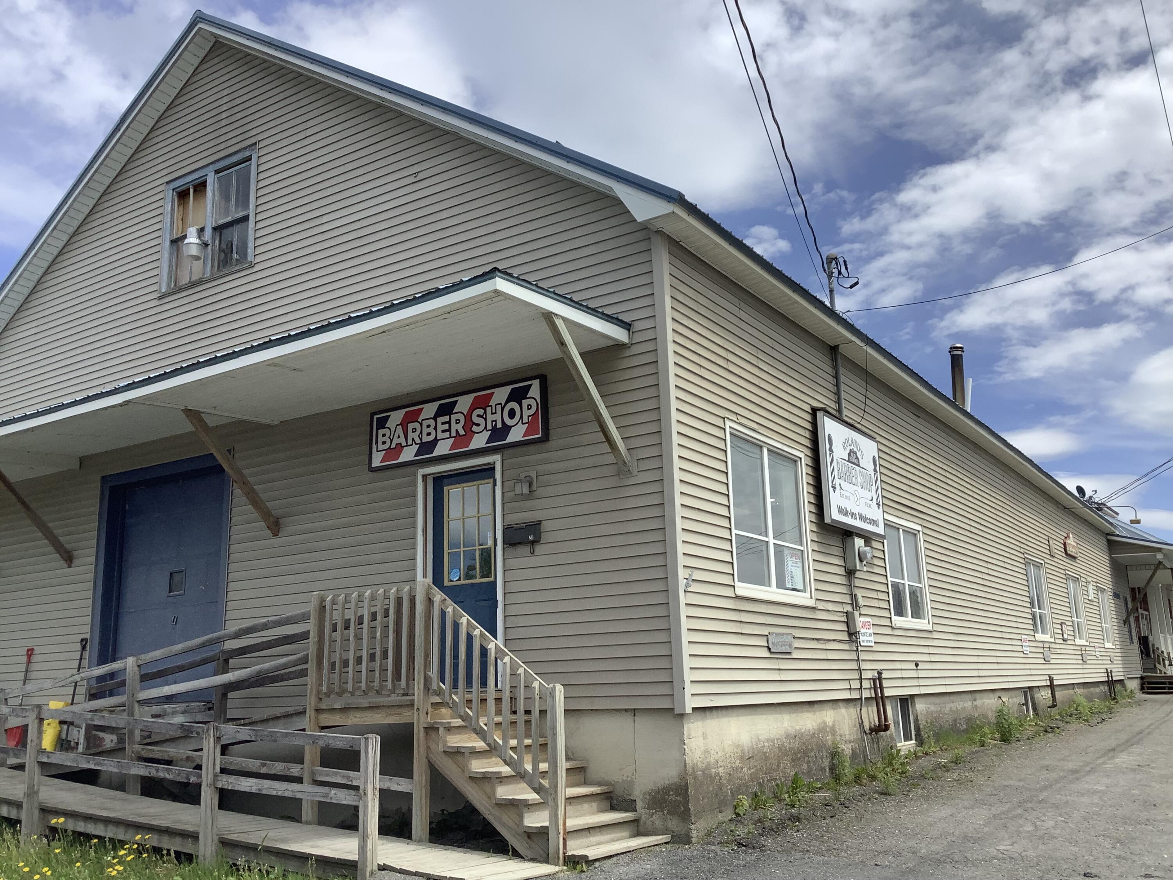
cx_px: 586
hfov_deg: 58.4
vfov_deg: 45.4
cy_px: 440
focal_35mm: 31
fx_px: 1050
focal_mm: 3.3
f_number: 2.4
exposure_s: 1/1508
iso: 25
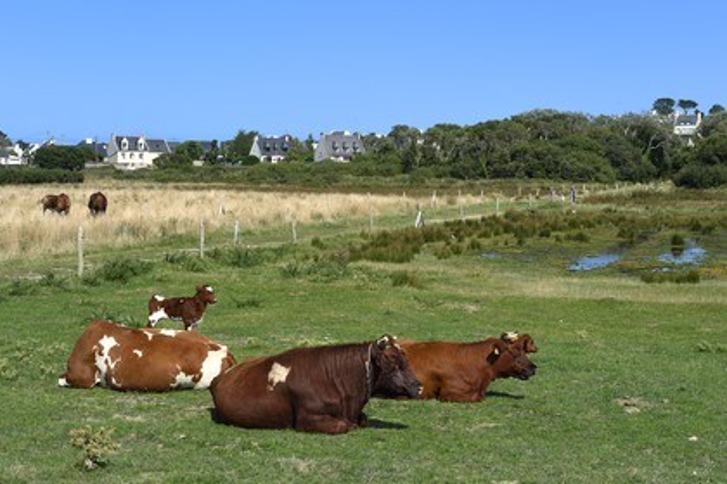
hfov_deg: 38.2
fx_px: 1050
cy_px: 242
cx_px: 364
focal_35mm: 52
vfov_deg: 26.0
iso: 200
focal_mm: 52
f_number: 11
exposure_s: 1/320
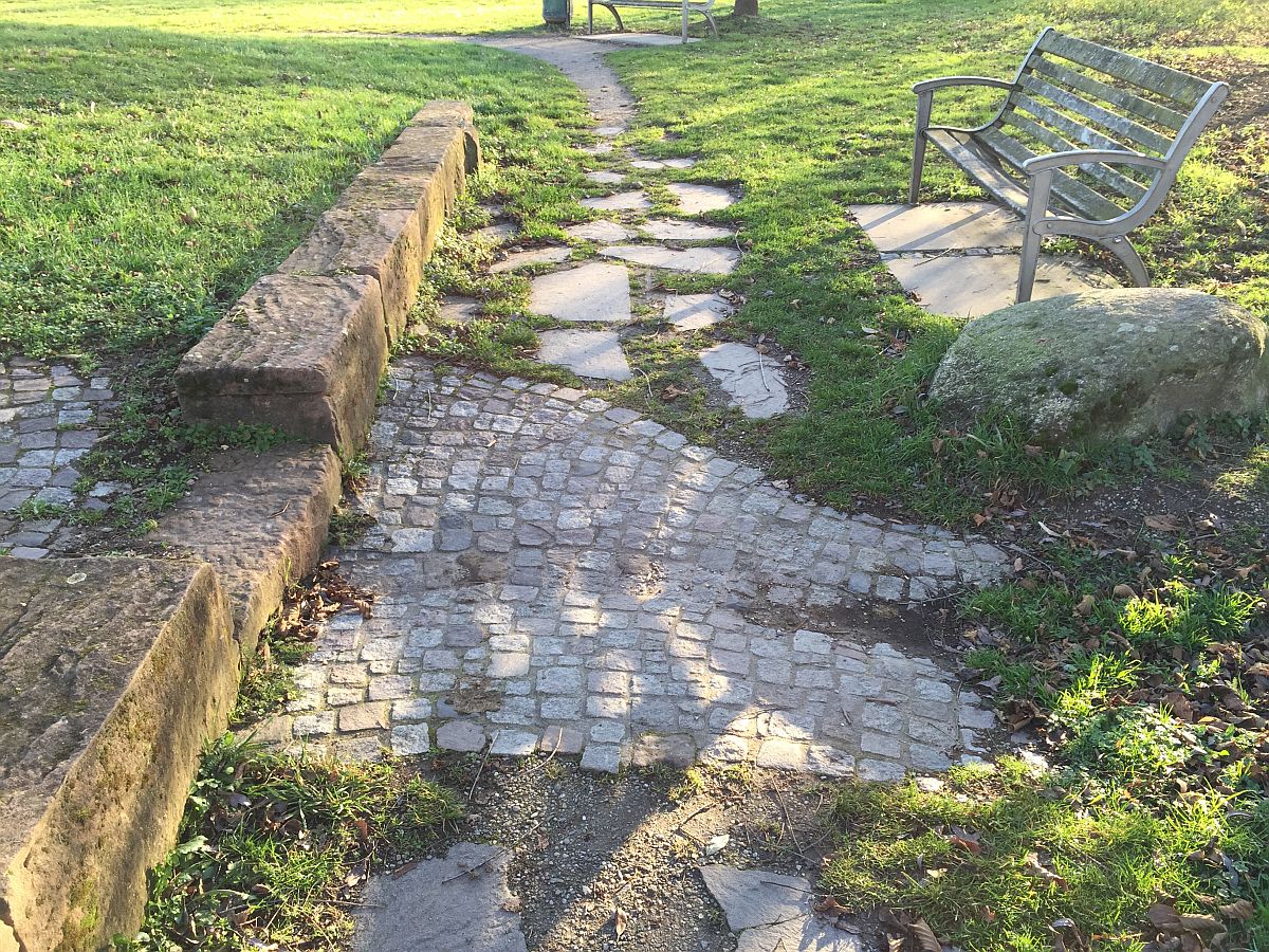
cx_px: 634
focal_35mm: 29
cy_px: 476
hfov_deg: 61.7
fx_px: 1063
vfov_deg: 48.2
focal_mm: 4.15
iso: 32
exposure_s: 1/109
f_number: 2.2
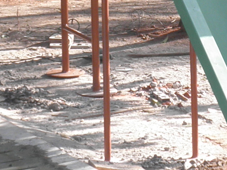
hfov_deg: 8.3
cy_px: -107
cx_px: 188
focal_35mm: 237
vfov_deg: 6.2
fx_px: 1554
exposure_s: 1/125
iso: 64
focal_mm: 7.9
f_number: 3.4
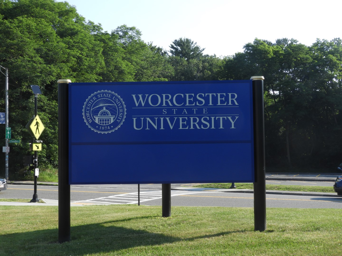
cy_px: 128
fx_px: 543
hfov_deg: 34.9
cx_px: 171
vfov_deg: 26.6
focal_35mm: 55
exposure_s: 1/400
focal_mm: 9.9
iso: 100
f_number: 4
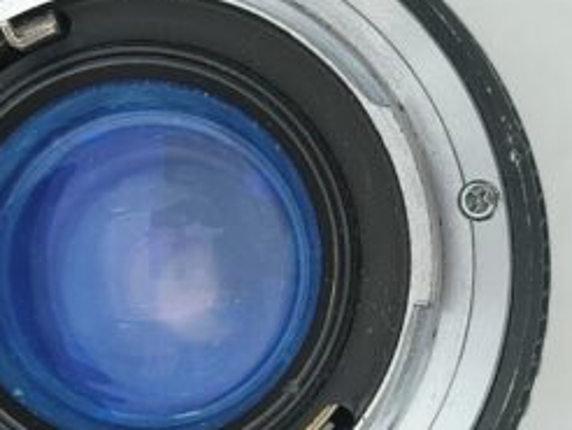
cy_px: 245
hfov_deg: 37.5
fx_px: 827
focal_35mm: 50
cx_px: 167
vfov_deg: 29.1
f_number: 1.8
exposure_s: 1/515
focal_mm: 5.56
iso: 100
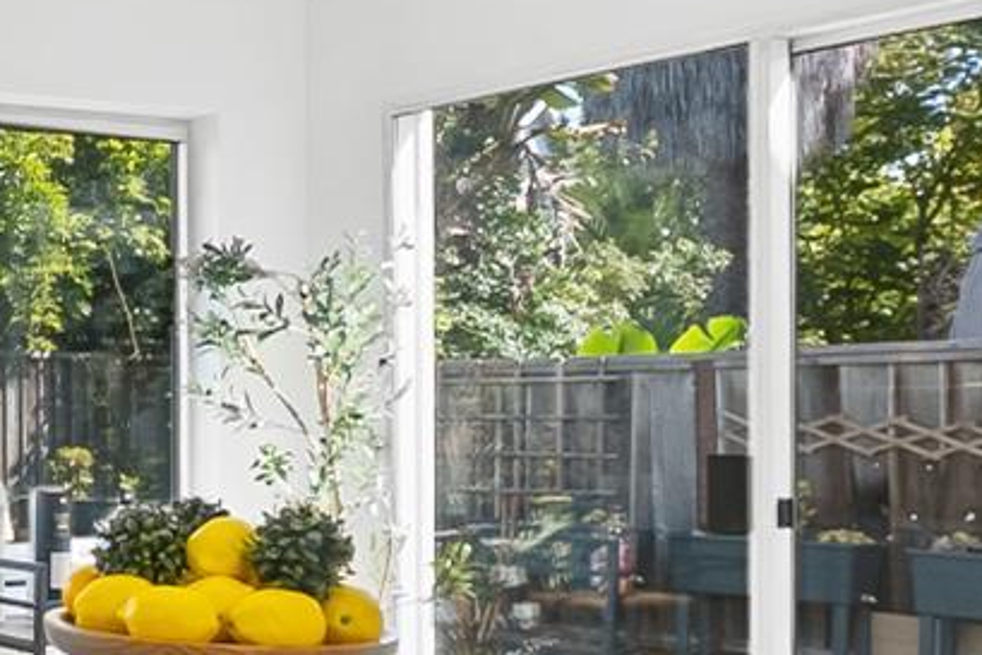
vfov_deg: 24.6
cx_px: -471
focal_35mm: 55
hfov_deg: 26.7
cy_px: 398
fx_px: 1501
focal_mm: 10
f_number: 9
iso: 200
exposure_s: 1/10
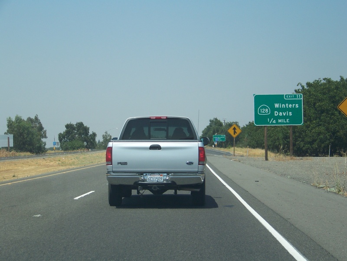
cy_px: 130
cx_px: 174
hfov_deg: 20.4
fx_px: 962
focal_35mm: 96
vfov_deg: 15.4
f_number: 3.2
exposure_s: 1/800
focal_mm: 16.2
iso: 64
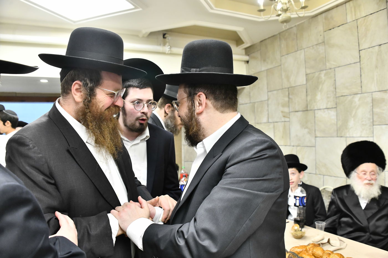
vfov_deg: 46.4
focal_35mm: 28
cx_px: 194
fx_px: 302
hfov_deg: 65.5
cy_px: 129
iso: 2500
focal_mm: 28
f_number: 5.6
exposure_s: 1/200
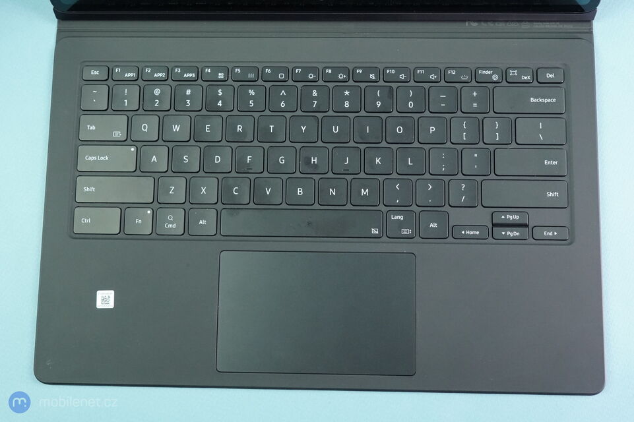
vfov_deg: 33.4
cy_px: 211
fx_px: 704
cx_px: 317
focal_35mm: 40
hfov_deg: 48.5
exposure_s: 1/160
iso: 6400
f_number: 7.1
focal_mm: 40
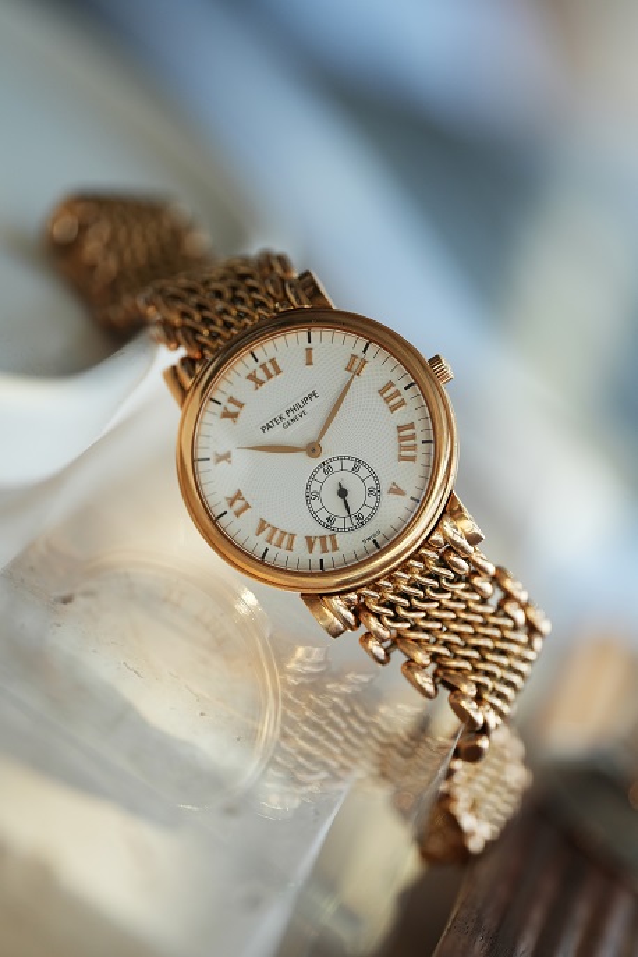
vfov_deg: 19.5
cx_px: 319
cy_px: 478
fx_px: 2791
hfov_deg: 13.0
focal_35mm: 105
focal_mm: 105
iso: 800
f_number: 2.8
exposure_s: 1/250
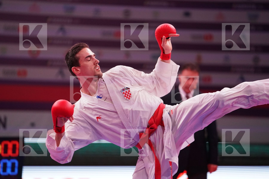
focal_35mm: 200
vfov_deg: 6.9
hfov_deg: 10.3
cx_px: 134
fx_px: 1494
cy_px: 90
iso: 4000
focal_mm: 200
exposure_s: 1/1000
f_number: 2.8
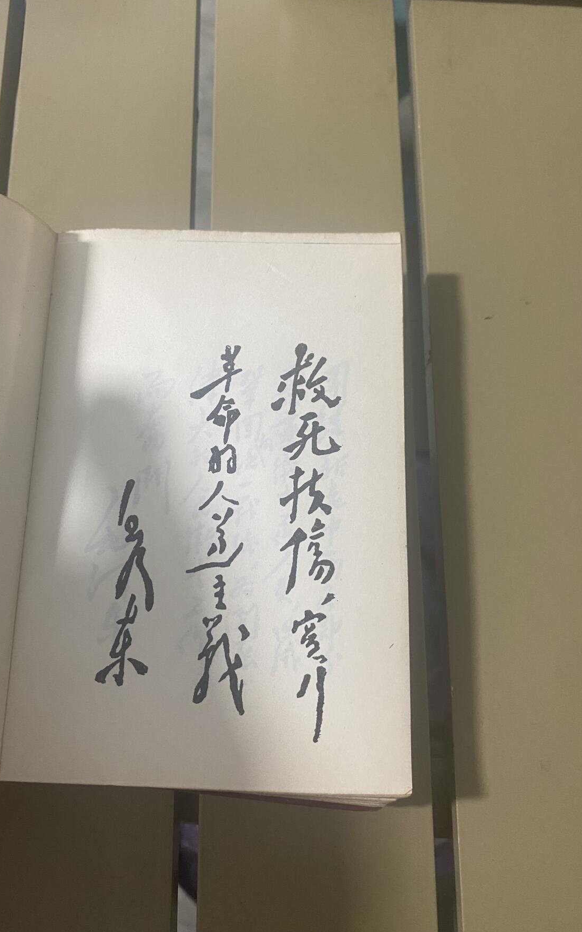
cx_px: 247
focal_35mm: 28
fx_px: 711
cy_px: 461
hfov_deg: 44.4
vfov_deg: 66.5
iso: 160
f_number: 1.8
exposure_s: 1/50
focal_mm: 4.25
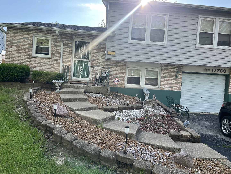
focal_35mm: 26
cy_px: 87
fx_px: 174
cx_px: 116
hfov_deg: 67.3
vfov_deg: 53.1
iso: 50
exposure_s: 1/992
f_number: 1.6
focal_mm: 5.1
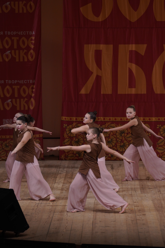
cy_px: 124
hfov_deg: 7.0
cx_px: 82
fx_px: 1341
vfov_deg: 10.5
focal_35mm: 195
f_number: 2.8
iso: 1000
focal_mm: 130
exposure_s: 1/400
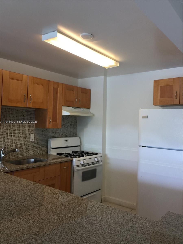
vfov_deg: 61.7
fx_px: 204
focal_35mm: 29
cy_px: 122
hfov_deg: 48.2
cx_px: 92
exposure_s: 1/40
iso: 32
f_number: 2.2
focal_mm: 4.15
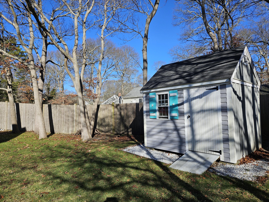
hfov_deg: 73.9
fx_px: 179
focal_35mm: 23
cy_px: 101
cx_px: 134
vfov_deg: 58.9
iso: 25
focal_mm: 5.4
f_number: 1.8
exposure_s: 1/1809
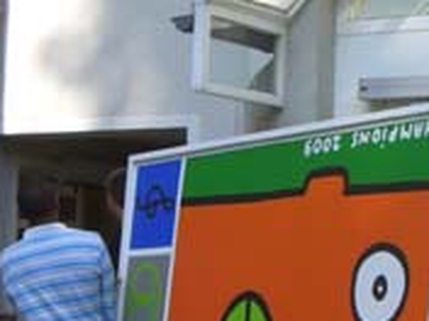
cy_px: 218
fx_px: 1338
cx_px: 278
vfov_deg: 13.7
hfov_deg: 18.2
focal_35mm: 108
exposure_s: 1/320
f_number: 4.3
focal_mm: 6.2
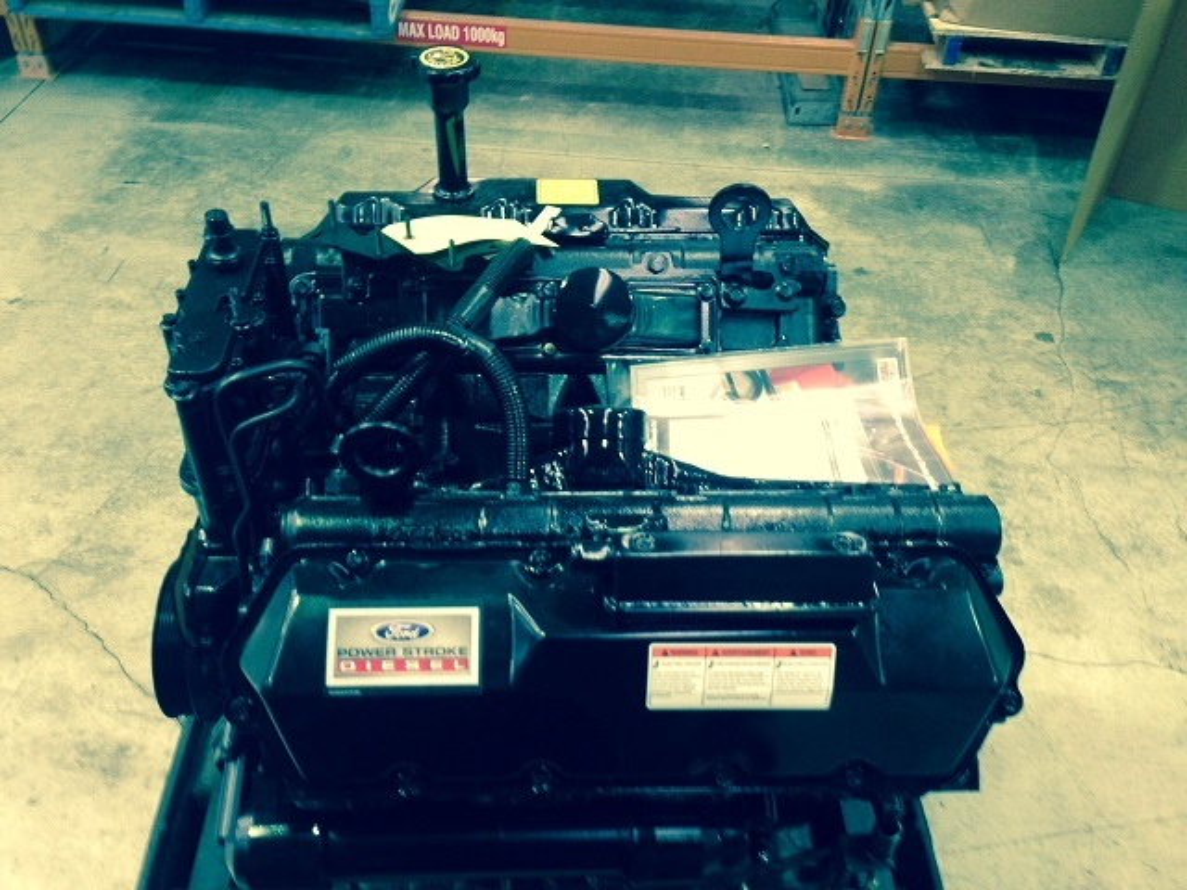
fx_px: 1132
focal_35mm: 33
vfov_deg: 42.9
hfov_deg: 55.4
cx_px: 594
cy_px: 445
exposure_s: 1/20
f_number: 2.4
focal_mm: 4.12
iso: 200
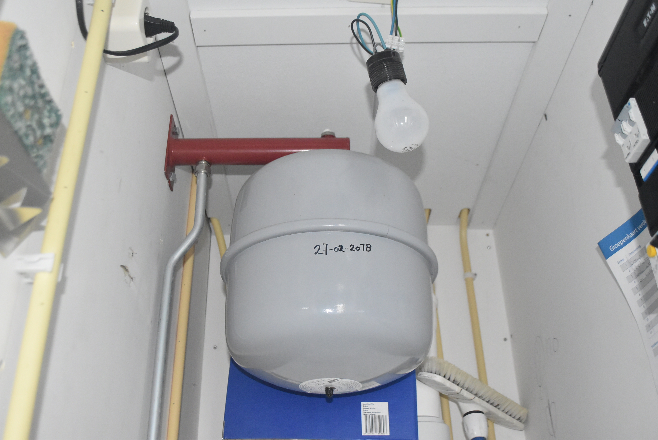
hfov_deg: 53.1
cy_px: 220
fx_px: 658
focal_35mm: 36
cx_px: 329
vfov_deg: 36.9
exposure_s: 1/60
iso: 3600
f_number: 4
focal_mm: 24
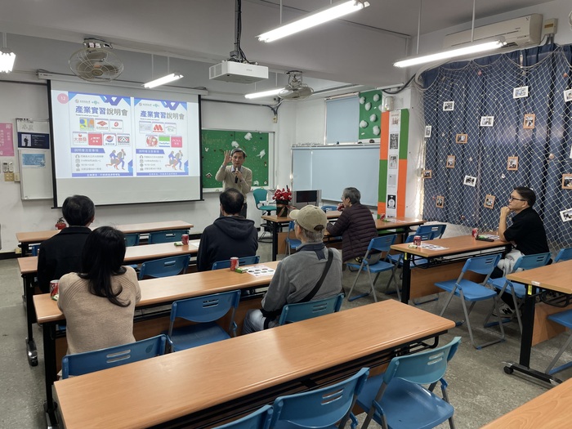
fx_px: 430
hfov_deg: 67.3
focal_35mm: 26
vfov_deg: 53.1
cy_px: 214
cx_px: 286
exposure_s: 1/60
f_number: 1.6
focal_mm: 4.2
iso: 64
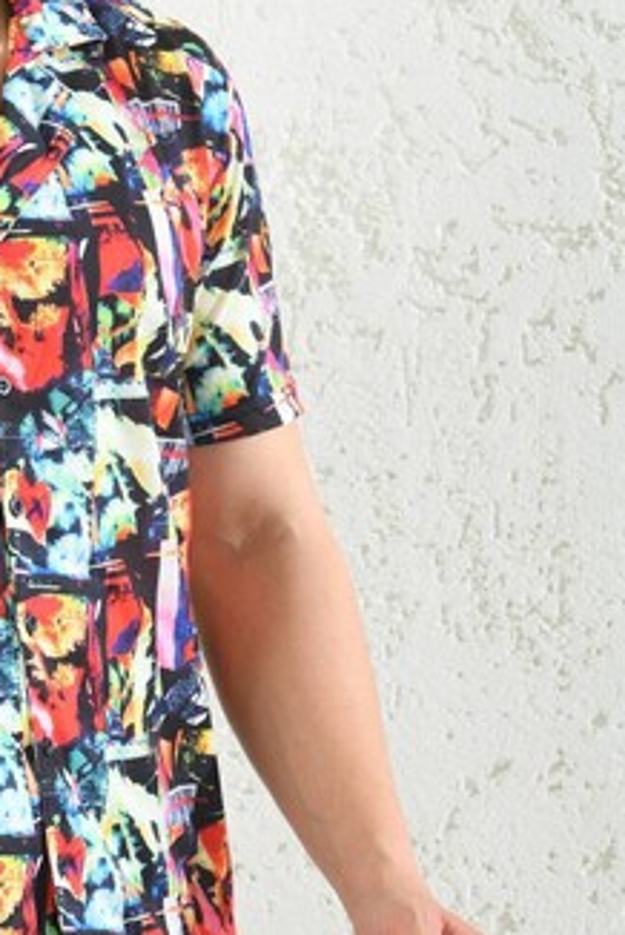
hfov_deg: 3.2
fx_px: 11043
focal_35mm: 425
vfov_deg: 4.8
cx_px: -60
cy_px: 359
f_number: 7.1
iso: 125
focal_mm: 185
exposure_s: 1/160
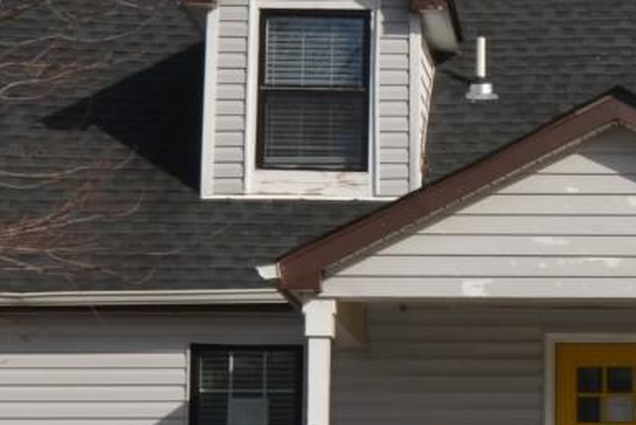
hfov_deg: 13.2
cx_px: 762
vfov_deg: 9.0
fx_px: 2686
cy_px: 256
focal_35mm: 152
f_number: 10
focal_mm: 24
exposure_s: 1/250
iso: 100
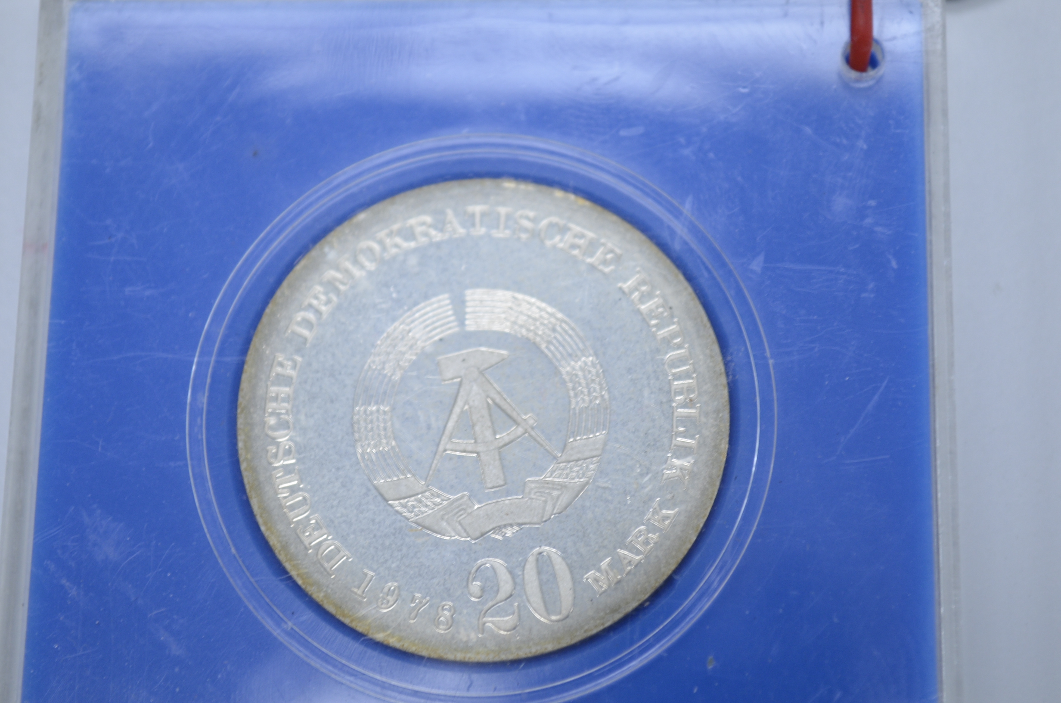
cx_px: 530
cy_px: 352
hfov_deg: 24.7
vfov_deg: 16.5
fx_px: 2426
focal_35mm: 82
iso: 400
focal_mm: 55
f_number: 6.3
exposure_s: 1/60
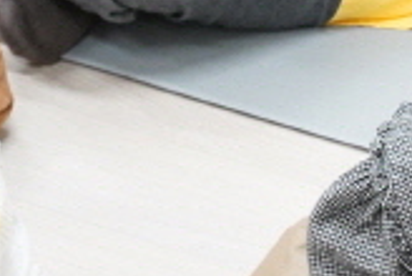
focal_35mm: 219
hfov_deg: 9.3
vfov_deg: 6.1
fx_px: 2511
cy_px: 647
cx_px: 399
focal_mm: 30
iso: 2500
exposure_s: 1/30
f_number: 6.3
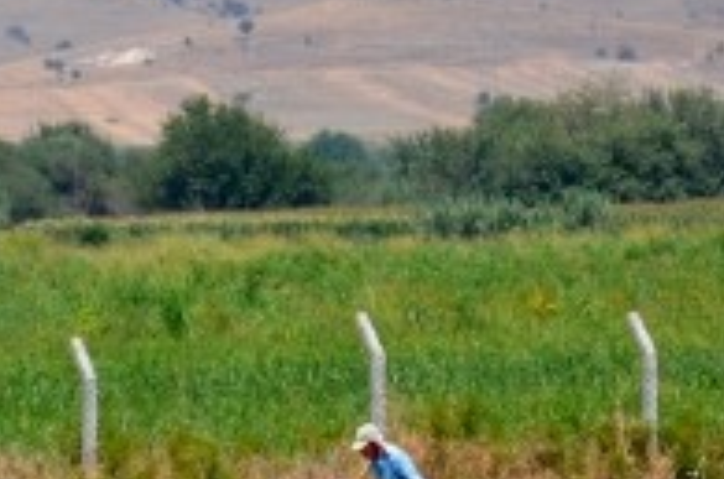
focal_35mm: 542
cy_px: 537
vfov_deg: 2.5
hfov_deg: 3.8
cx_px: -271
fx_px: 10868
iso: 200
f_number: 10
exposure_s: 1/400
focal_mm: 105
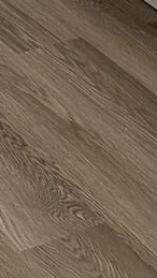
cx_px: -269
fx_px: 1145
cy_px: -418
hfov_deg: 7.2
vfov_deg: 11.3
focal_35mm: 155
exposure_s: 1/60
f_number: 1.78
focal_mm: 6.76
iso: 250
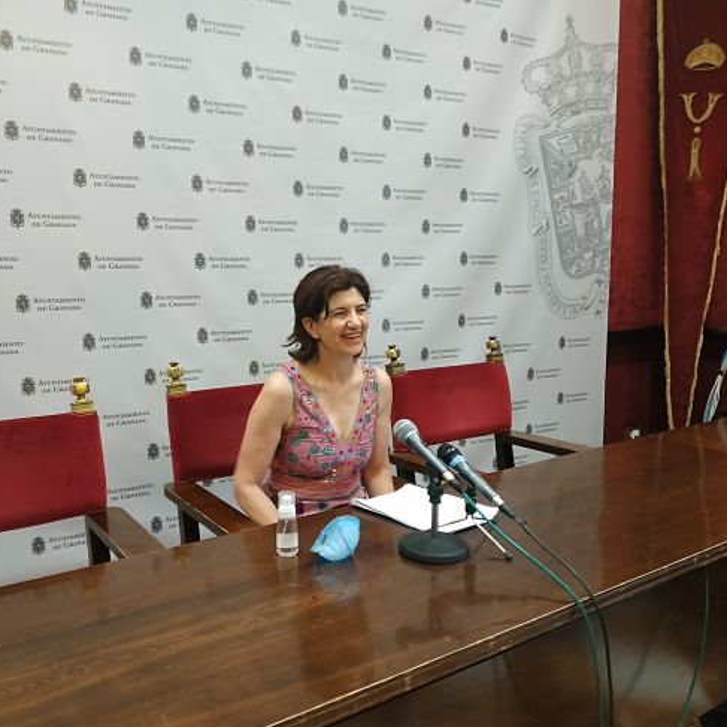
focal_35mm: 29
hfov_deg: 55.4
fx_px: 689
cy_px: 369
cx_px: 307
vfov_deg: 55.6
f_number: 1.9
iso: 400
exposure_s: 1/25
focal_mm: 3.94
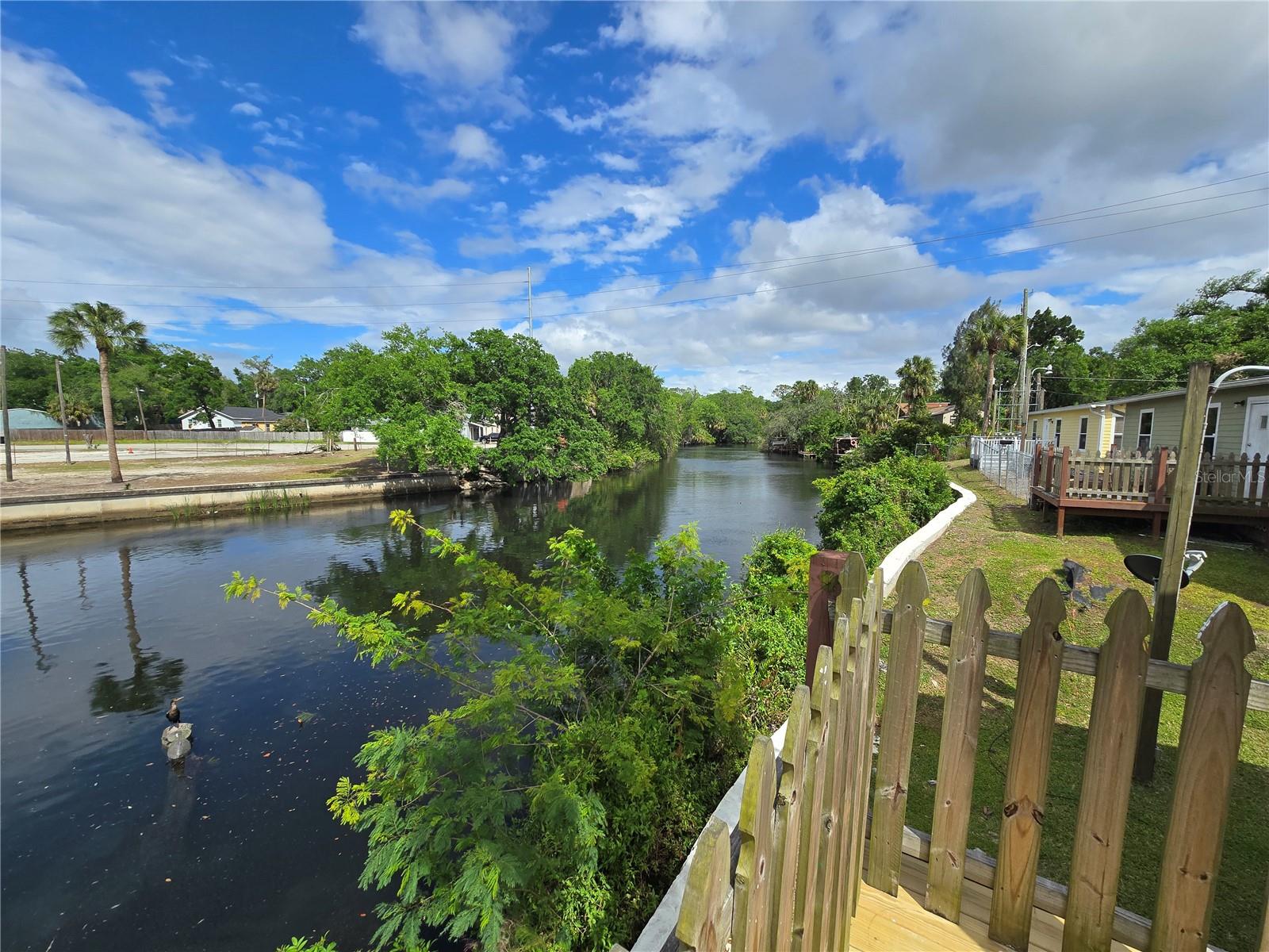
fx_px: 477
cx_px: 634
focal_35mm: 13
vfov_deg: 89.9
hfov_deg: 106.2
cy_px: 476
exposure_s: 1/2671
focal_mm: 2.2
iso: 50
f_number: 2.2
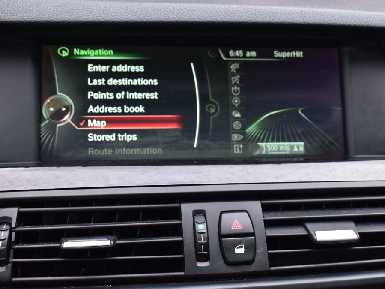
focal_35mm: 46
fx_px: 512
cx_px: 206
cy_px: 144
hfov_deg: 41.2
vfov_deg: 31.5
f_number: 6.3
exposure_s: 1/15
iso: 400
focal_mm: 28
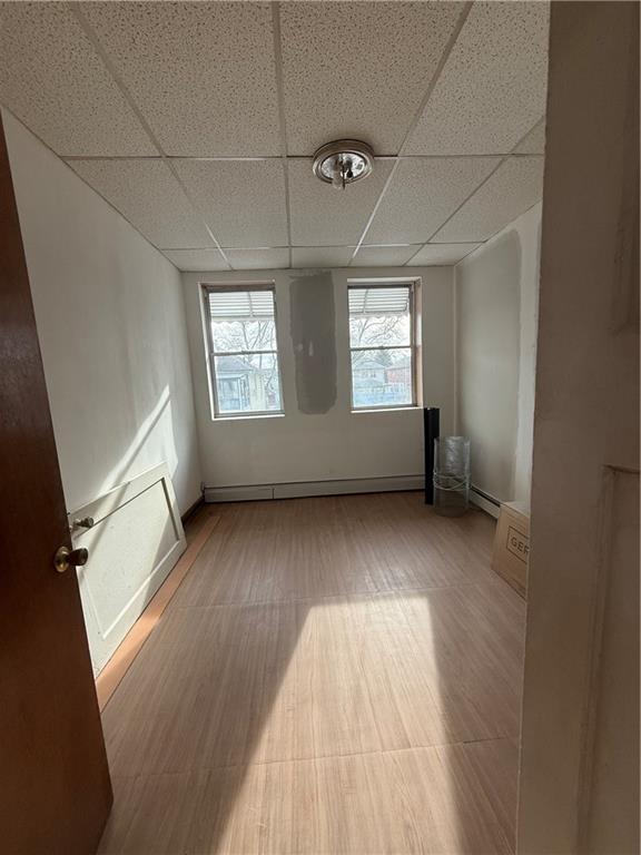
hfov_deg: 85.7
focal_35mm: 14
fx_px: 346
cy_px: 428
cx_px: 320
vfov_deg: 102.1
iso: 64
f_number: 2.2
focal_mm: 2.22
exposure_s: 1/117
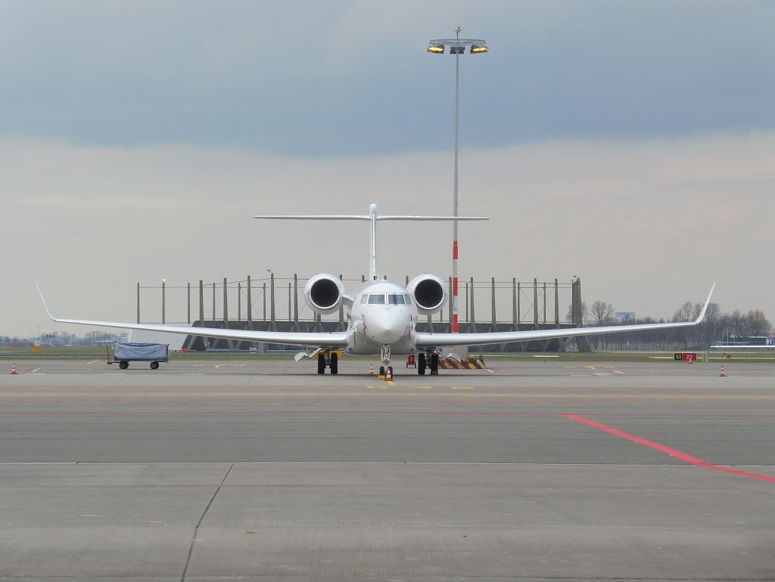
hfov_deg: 10.6
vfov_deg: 7.9
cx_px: 388
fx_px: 4187
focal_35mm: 187
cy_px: 291
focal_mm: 33.3
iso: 100
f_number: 7.1
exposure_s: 1/200
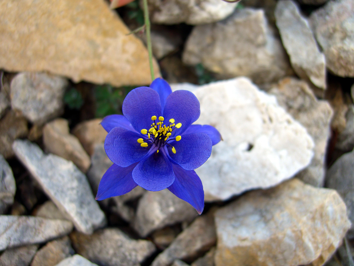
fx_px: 389
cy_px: 133
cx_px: 177
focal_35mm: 38
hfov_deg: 49.0
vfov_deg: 37.7
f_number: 2.8
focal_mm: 7.9
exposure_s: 1/200
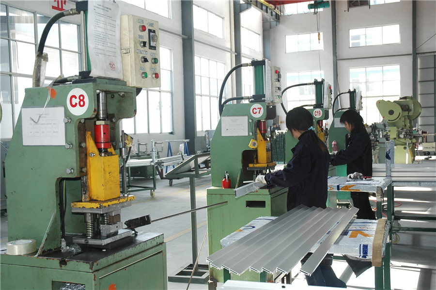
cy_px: 145
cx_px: 218
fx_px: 526
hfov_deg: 45.0
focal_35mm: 44
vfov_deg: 30.8
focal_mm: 29
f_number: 6.3
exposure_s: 1/30
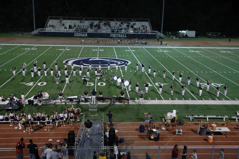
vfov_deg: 34.1
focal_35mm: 39
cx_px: 120
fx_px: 259
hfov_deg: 49.6
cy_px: 80
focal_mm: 26
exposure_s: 1/60
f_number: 2.8
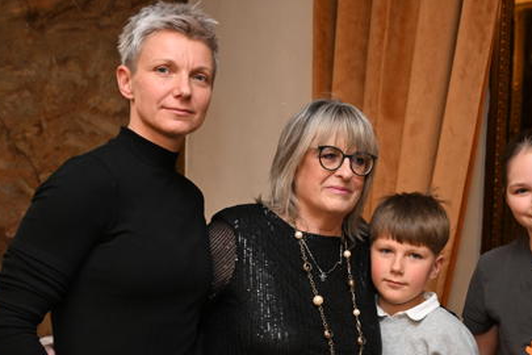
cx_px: 353
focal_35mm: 63
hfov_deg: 31.6
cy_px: 279
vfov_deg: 21.3
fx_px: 931
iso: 2500
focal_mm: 37
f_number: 4.5
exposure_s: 1/160
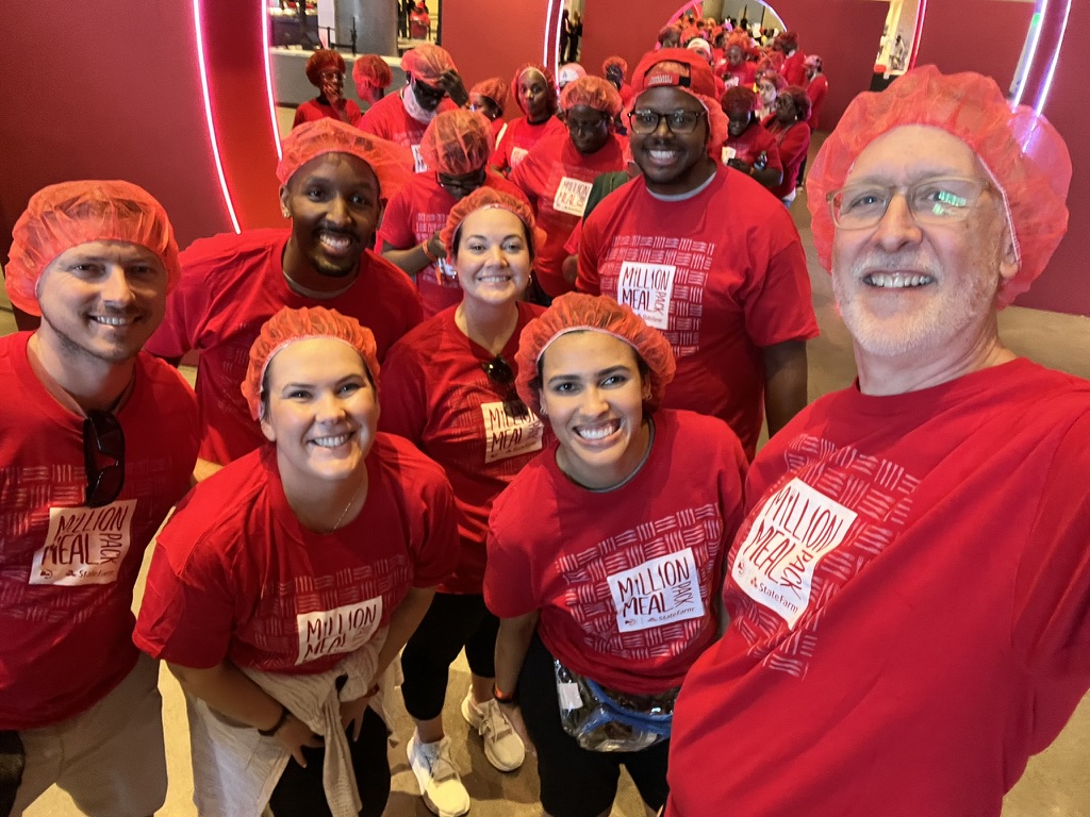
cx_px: 545
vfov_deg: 58.9
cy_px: 408
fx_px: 724
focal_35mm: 23
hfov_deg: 73.9
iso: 400
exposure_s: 1/30
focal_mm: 2.71
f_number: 2.2
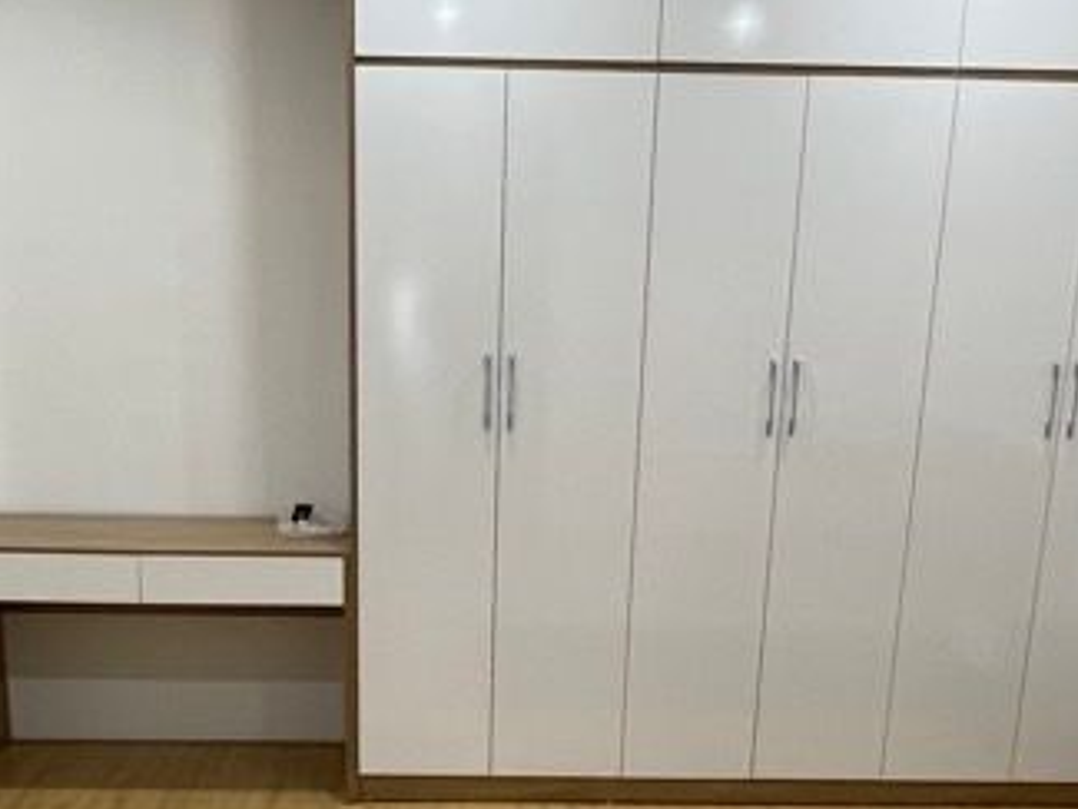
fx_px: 1277
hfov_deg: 45.7
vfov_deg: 33.8
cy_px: 683
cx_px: 474
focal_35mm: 41
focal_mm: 1.57
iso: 125
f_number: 1.8
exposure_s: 1/50
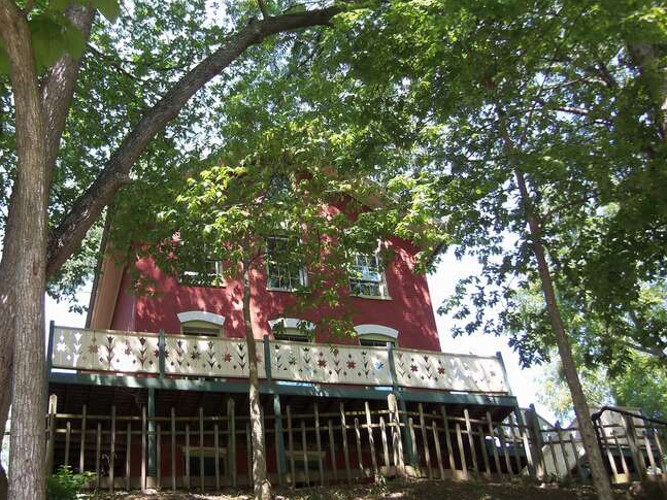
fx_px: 905
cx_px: 279
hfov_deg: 40.3
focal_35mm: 47
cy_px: 242
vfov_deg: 30.9
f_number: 4.3
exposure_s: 1/50
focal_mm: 6.8
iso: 64
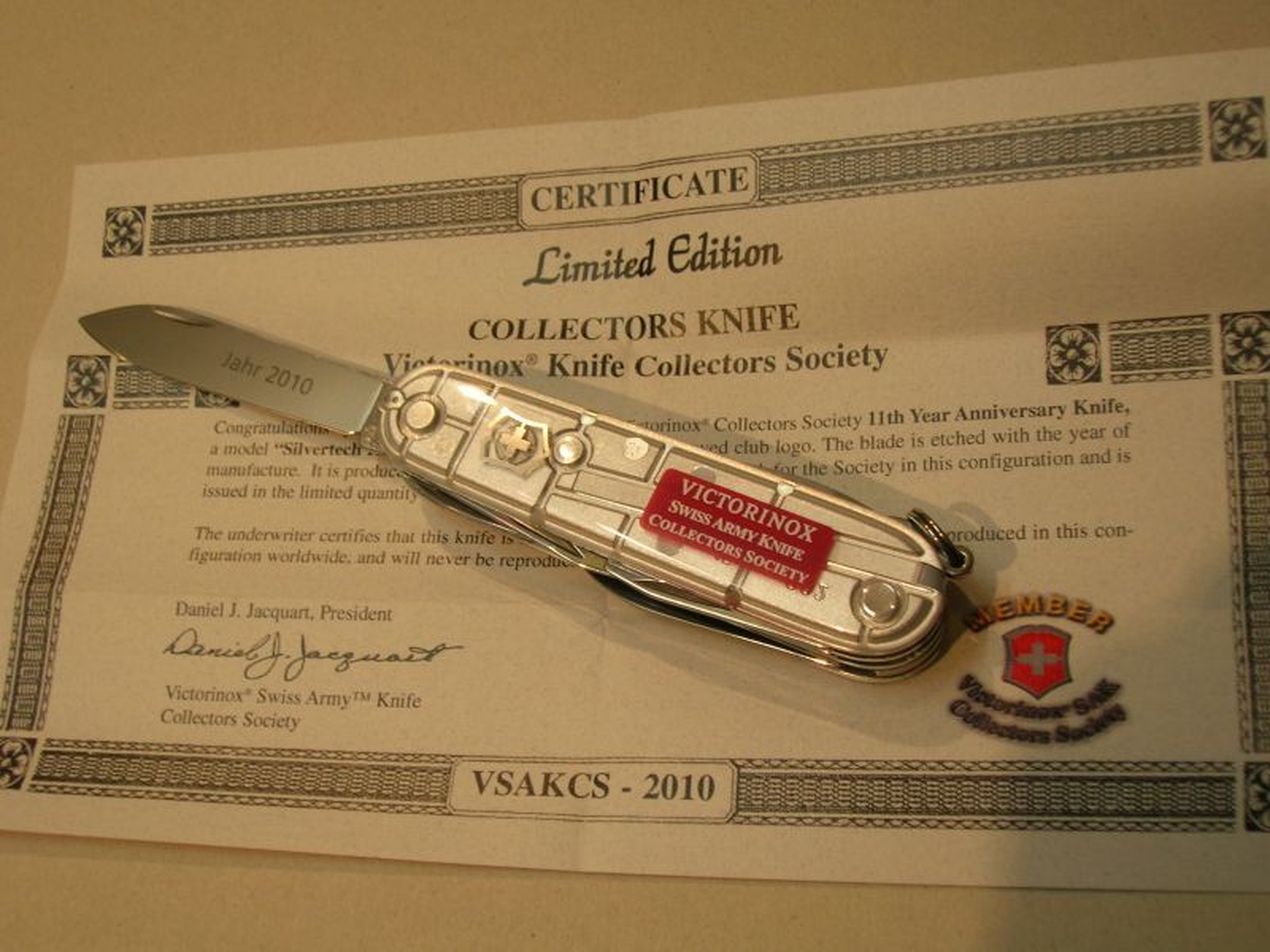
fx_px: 1688
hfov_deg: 41.2
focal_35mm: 46
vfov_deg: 31.5
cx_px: 635
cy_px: 476
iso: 50
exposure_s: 1/11.4
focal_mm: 7.7
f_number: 3.2
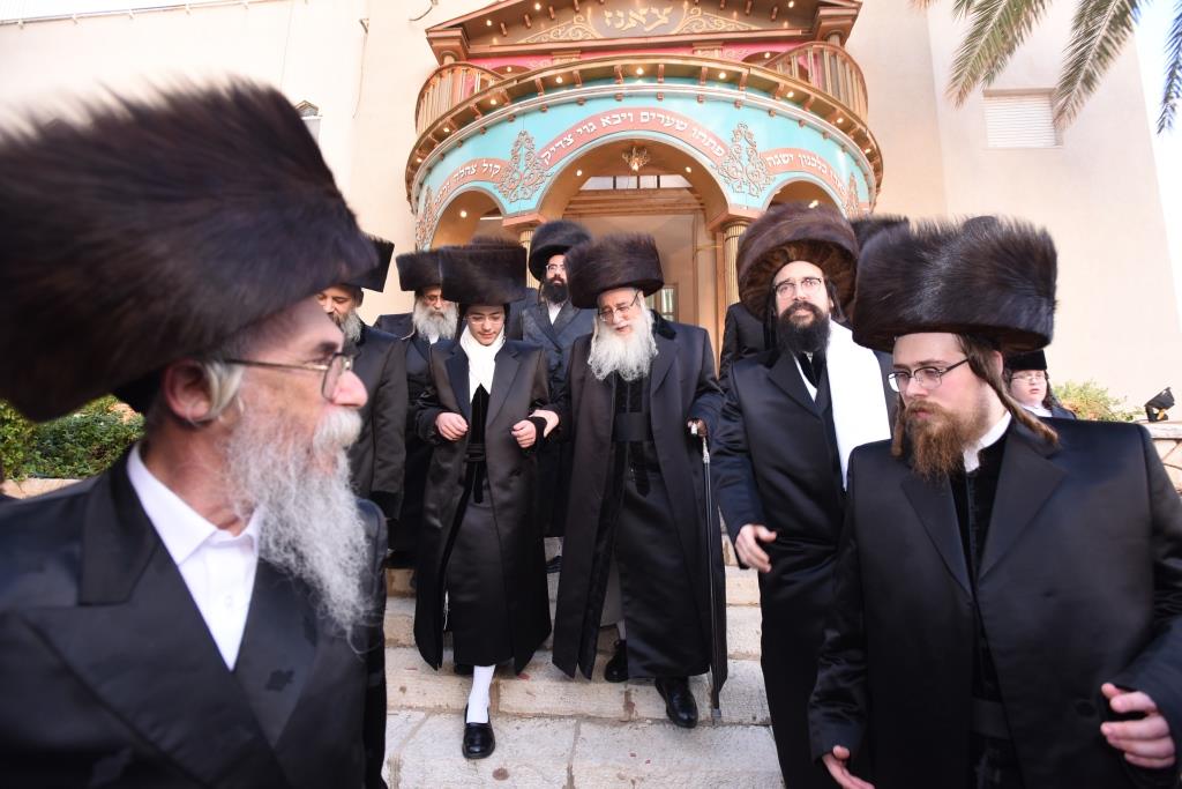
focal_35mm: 17
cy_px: 394
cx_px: 591
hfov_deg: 93.3
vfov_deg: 70.5
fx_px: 558
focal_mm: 17
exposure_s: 1/125
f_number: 4.5
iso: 500
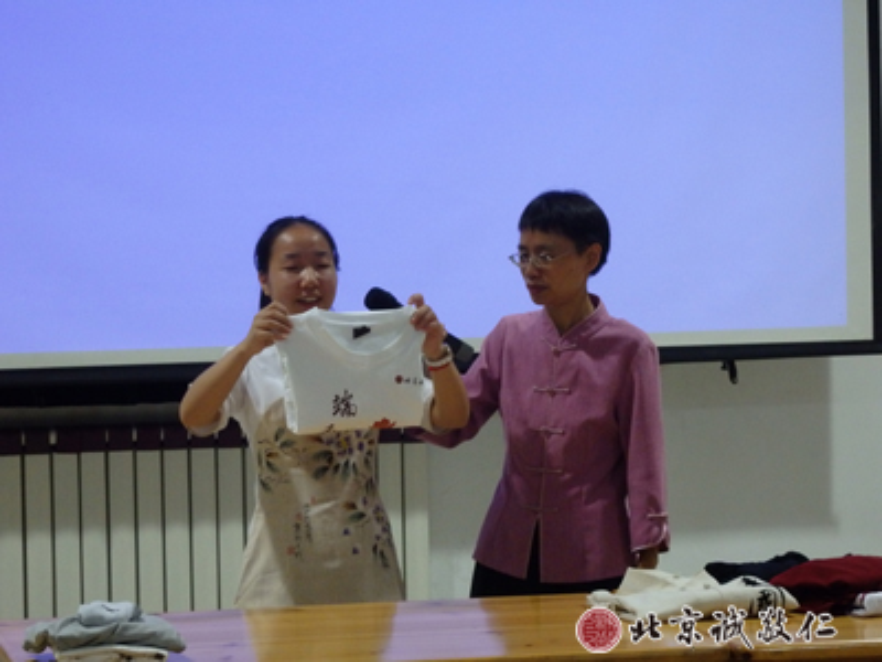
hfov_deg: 17.0
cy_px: 331
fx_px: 2956
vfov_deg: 12.8
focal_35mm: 116
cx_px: 441
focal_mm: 20.9
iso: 800
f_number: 5.2
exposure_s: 1/30
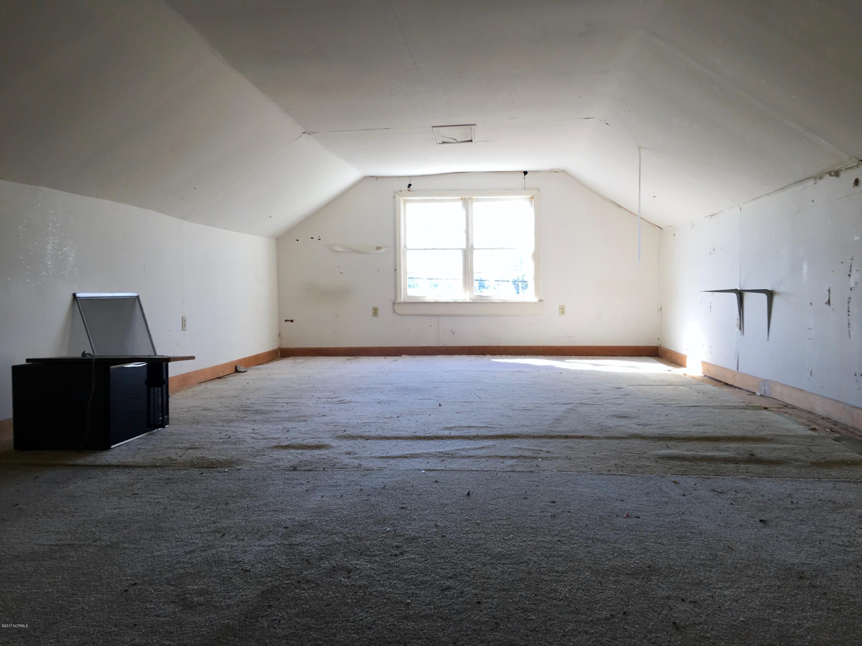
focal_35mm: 29
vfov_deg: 48.2
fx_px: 722
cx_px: 431
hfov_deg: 61.7
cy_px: 323
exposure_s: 1/60
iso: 25
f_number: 2.2
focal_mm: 4.15
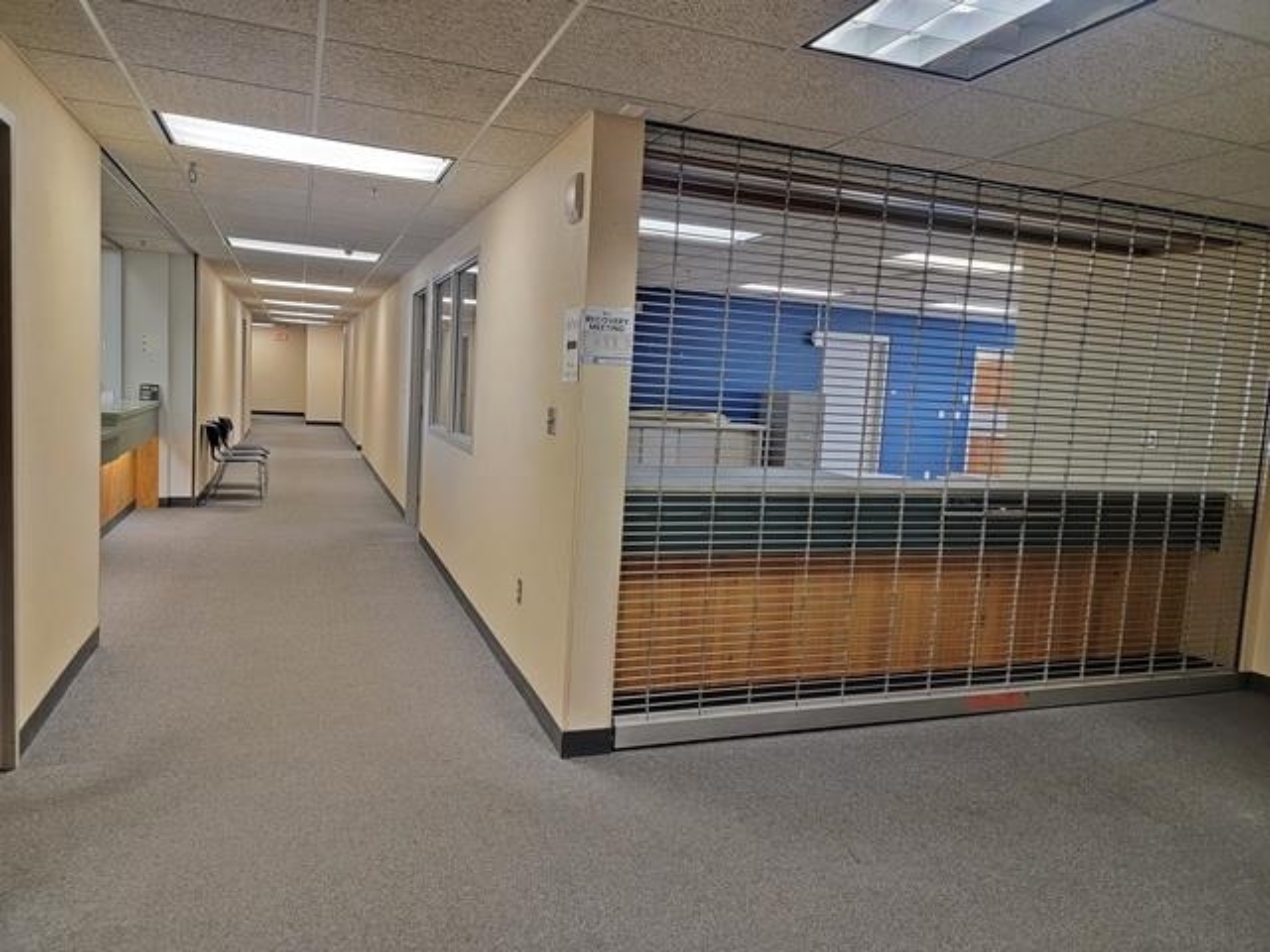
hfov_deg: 71.6
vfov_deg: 56.8
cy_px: 476
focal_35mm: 24
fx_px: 881
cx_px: 635
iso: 160
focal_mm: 6.7
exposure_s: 1/60
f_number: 1.8
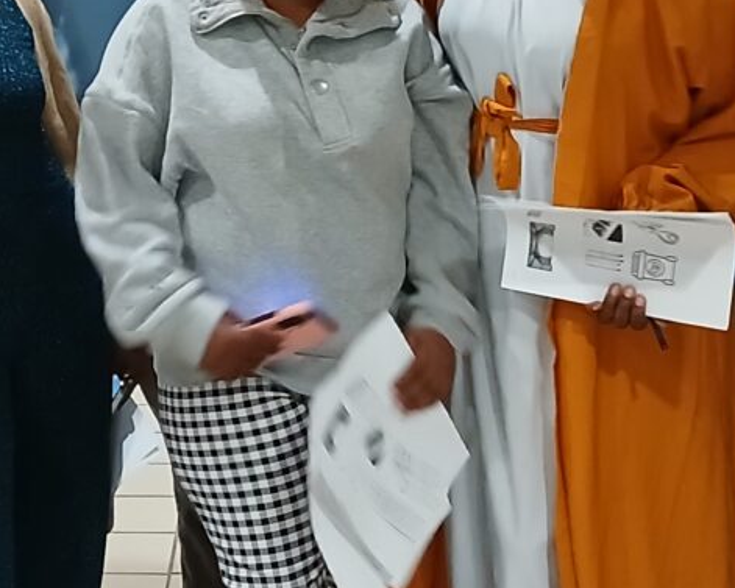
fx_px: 2110
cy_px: 98
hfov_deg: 19.6
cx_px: 179
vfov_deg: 15.7
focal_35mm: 97
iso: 400
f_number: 1.8
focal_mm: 3.98
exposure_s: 1/24
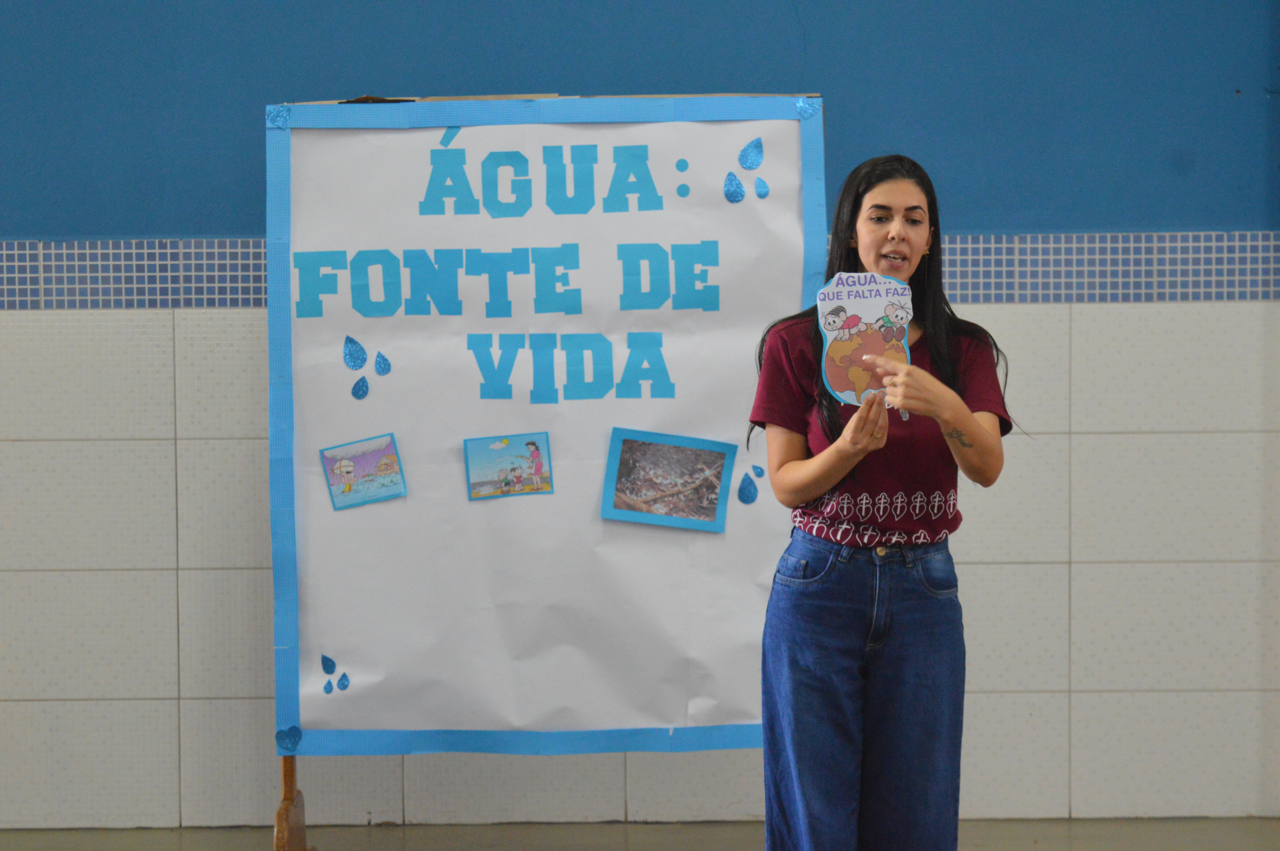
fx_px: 2451
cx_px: 640
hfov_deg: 29.3
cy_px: 426
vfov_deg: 19.7
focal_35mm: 69
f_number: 5
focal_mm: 46
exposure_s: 1/60
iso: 2200
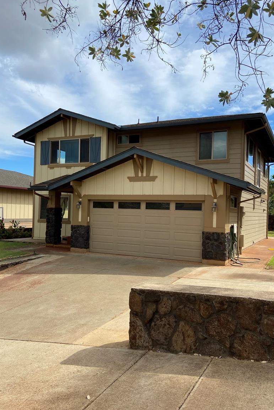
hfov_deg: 46.3
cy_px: 210
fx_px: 320
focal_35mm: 28
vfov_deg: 65.5
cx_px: 154
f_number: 1.8
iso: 32
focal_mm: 4.25
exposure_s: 1/2817
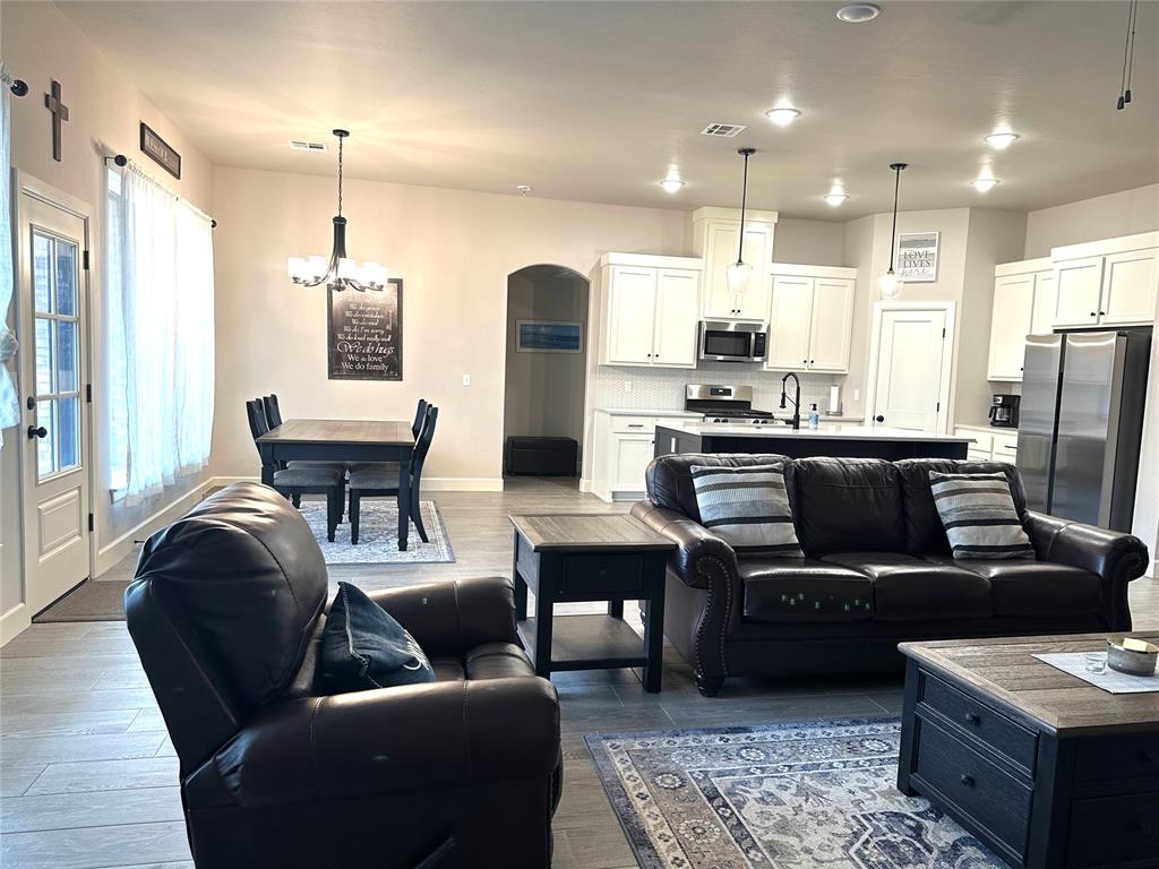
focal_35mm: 24
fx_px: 804
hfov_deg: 71.6
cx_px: 580
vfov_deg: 56.8
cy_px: 434
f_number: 1.78
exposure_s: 1/60
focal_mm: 6.86
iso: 125
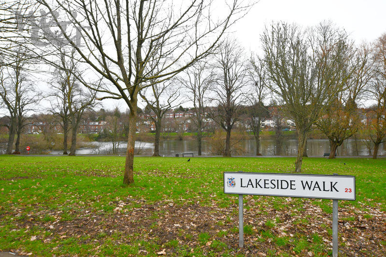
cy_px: 128
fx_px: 290
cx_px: 193
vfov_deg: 47.9
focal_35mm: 27
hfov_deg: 67.4
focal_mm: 18
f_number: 7.1
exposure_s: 1/250
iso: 200
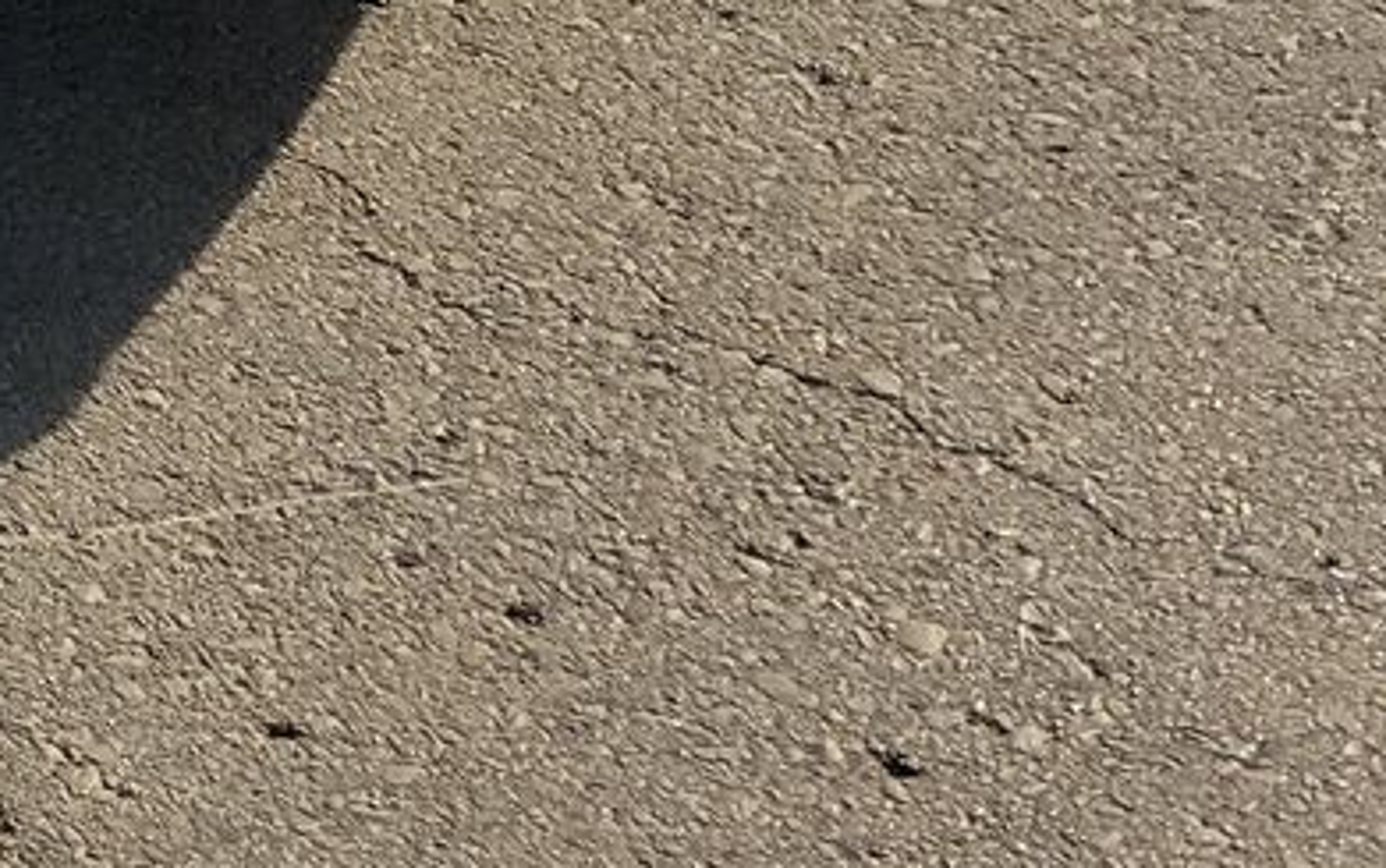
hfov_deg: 15.7
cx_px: -1400
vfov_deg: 11.0
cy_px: -1063
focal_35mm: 104
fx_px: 3931
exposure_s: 1/783
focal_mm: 6.7
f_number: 1.8
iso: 50
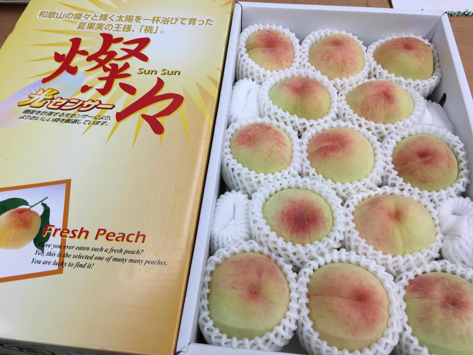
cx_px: 236
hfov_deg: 61.7
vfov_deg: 48.2
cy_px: 178
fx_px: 396
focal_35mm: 29
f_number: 2.2
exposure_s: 1/60
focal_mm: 4.15
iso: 25
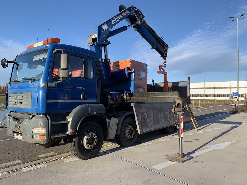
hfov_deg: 67.3
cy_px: 92
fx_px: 186
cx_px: 124
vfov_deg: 53.1
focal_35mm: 26
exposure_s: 1/1190
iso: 25
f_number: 1.8
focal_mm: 4.25
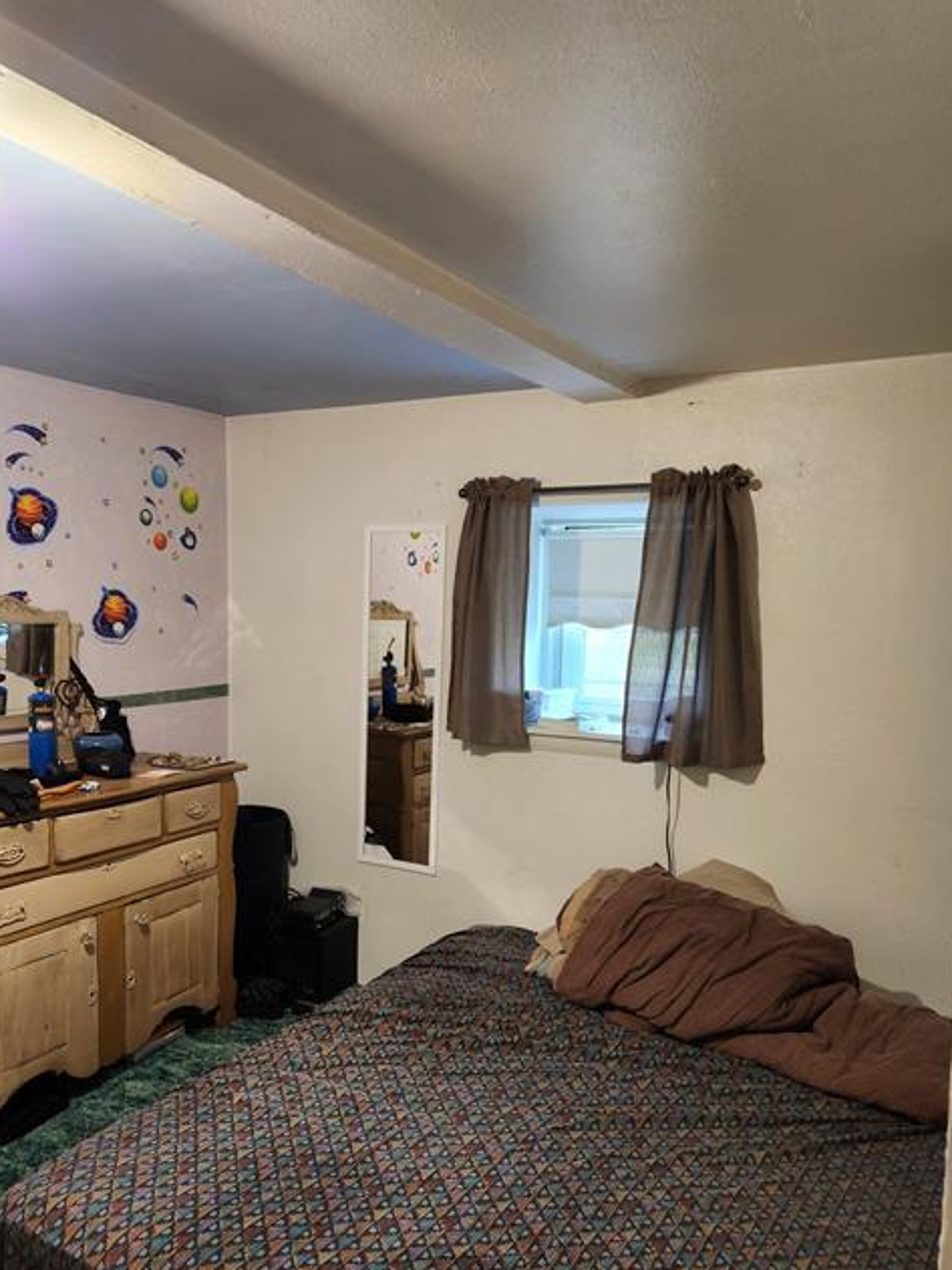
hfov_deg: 49.6
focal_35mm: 28
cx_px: 411
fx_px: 1027
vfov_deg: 63.3
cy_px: 702
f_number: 1.8
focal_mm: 5.4
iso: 250
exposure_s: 1/30
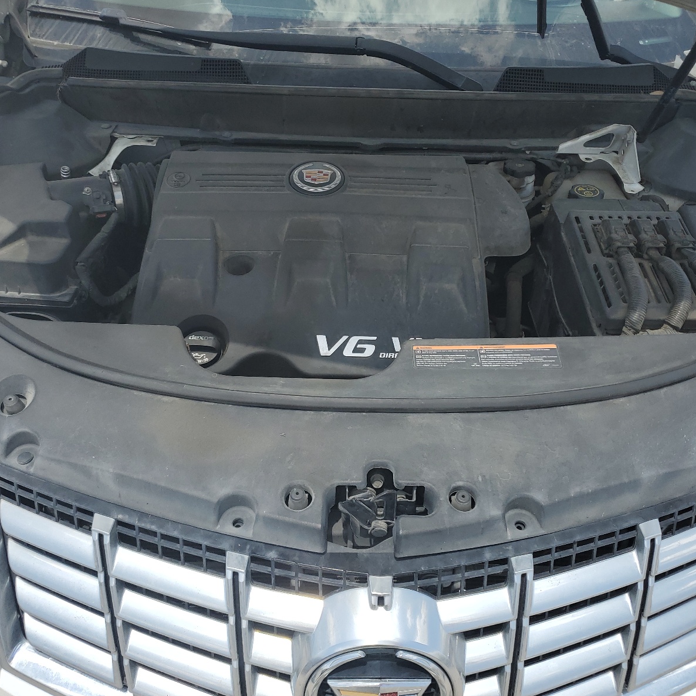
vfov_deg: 52.5
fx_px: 705
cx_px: 385
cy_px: 349
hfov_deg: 52.4
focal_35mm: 31
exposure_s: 1/2500
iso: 50
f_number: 1.5
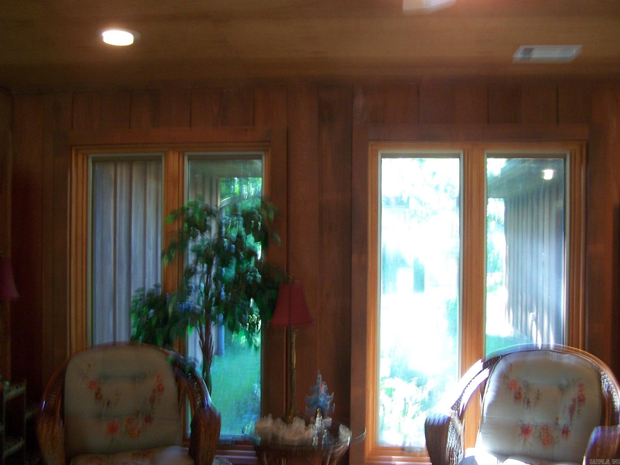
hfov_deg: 49.0
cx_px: 310
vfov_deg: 37.7
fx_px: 681
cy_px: 232
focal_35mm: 38
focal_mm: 6.3
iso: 140
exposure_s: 1/10
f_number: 2.8
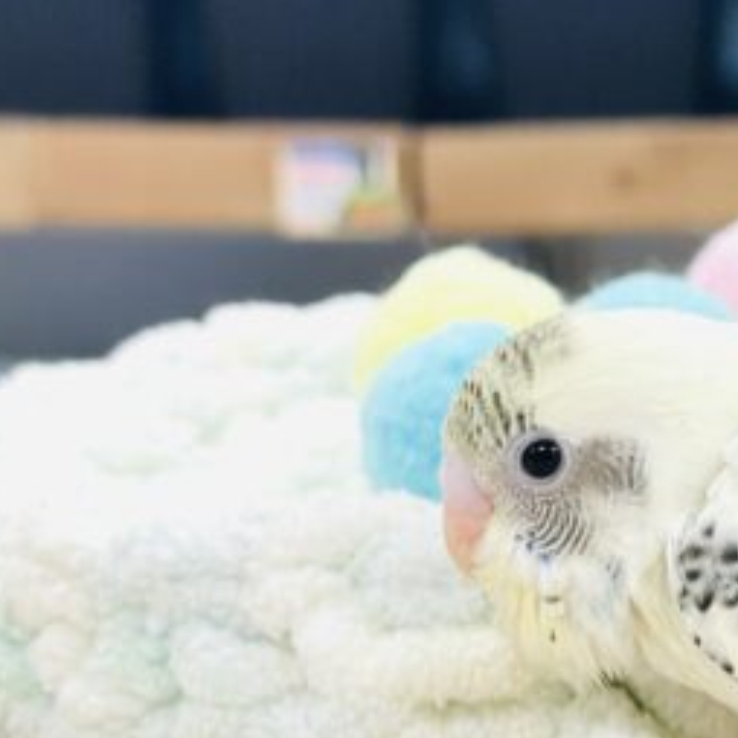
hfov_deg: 14.8
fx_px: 2798
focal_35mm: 116
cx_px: 726
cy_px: 462
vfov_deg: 15.0
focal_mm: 6
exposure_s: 1/99
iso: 100
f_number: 2
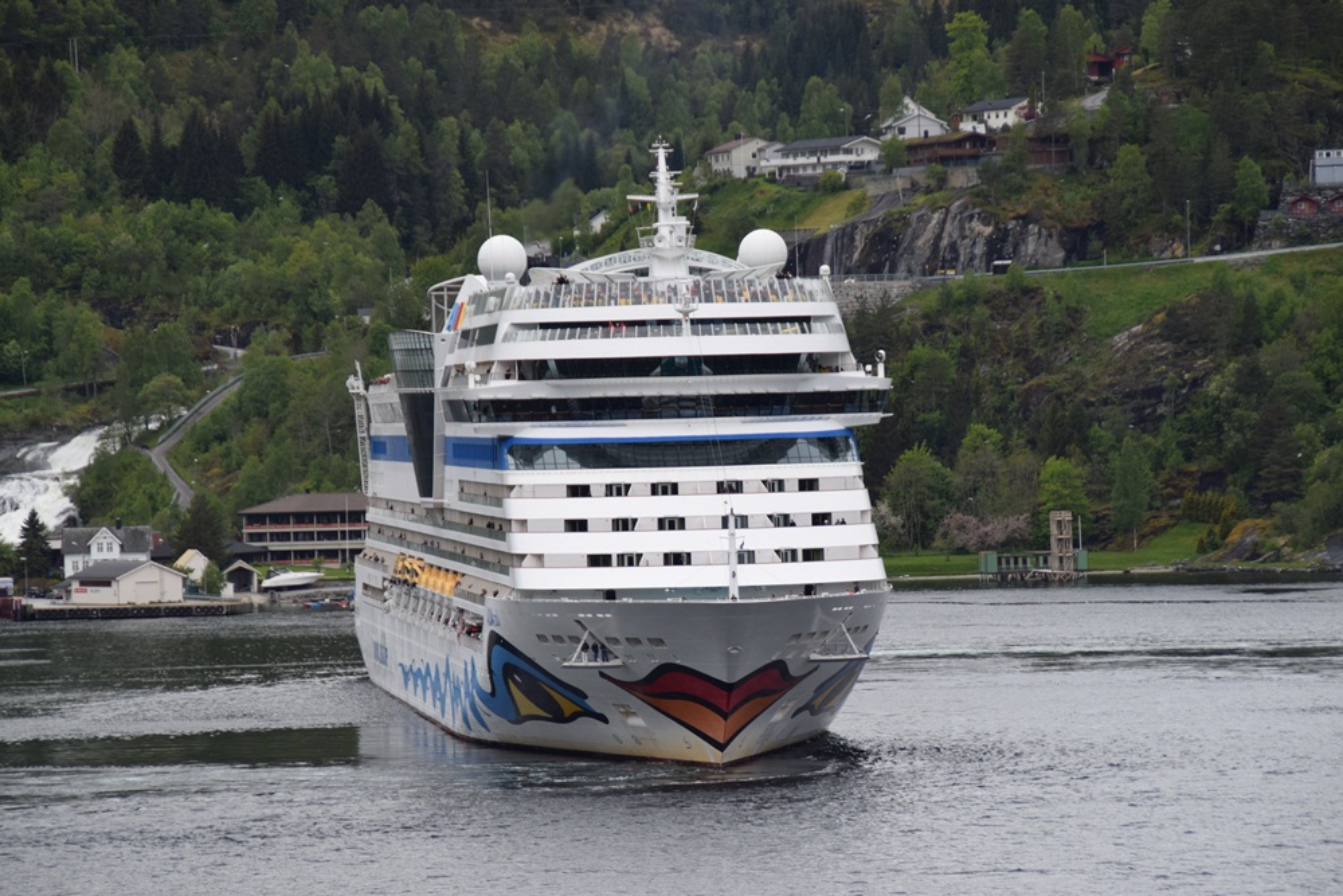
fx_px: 7555
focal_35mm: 202
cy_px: 448
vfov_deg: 6.8
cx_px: 672
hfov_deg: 10.2
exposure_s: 1/800
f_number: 7.1
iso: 400
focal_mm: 135
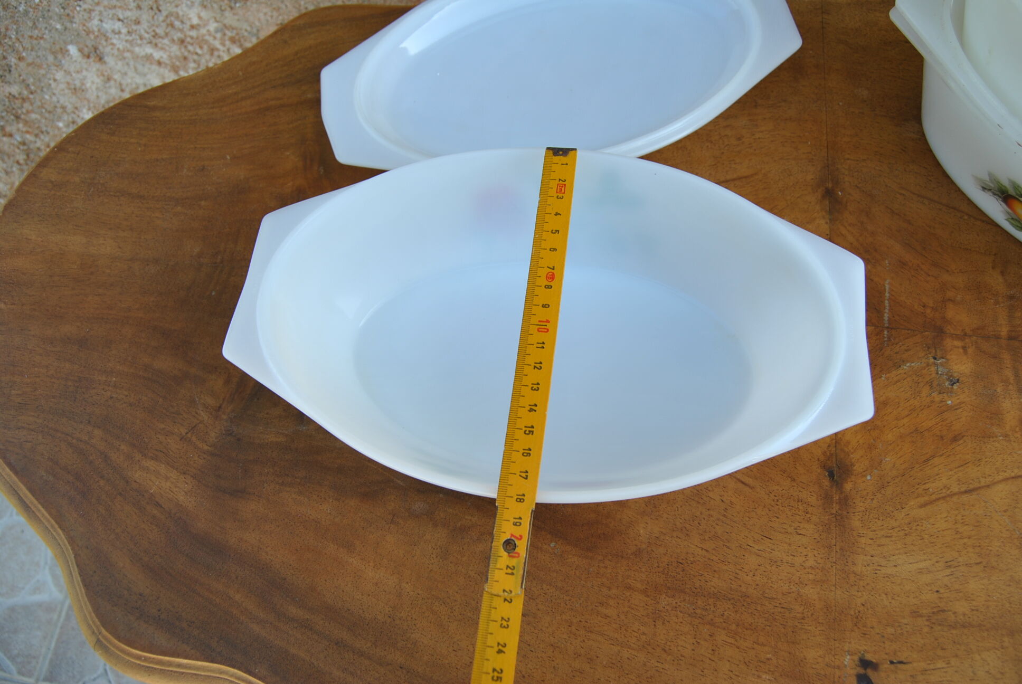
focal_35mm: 27
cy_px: 342
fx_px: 767
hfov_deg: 67.3
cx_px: 511
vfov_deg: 48.0
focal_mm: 18
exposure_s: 1/125
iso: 100
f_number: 5.6
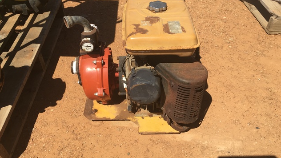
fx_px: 246
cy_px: 76
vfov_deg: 35.6
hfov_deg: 59.5
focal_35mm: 33
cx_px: 138
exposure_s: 1/1603
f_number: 2.2
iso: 25
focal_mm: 4.15
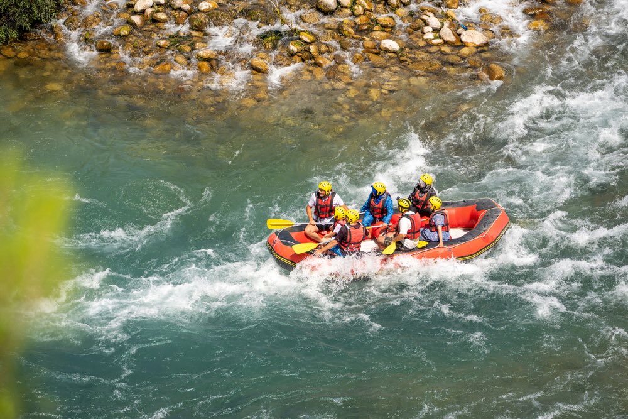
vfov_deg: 10.2
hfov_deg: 15.2
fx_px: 2355
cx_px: 314
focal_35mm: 135
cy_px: 210
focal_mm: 135
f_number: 4.5
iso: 100
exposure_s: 1/1000
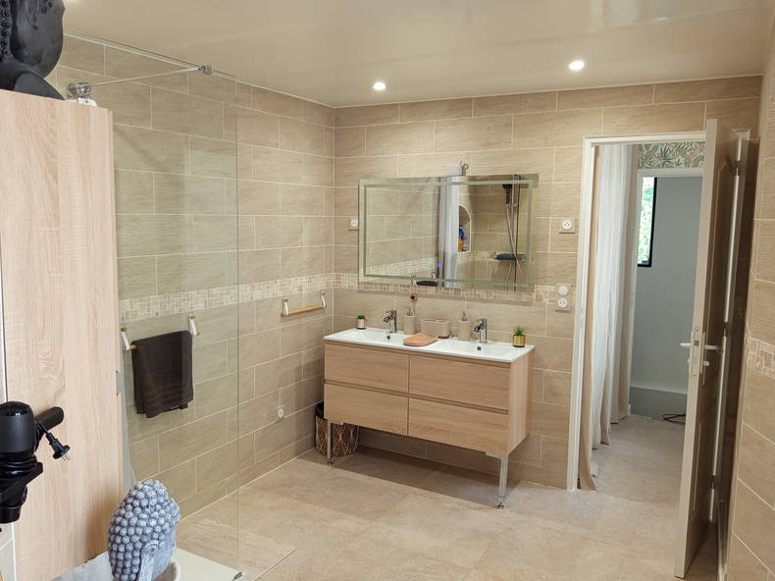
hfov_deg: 71.6
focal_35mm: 24
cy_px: 290
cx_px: 388
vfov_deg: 56.8
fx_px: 537
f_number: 1.7
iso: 432
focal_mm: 5.24
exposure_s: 1/50
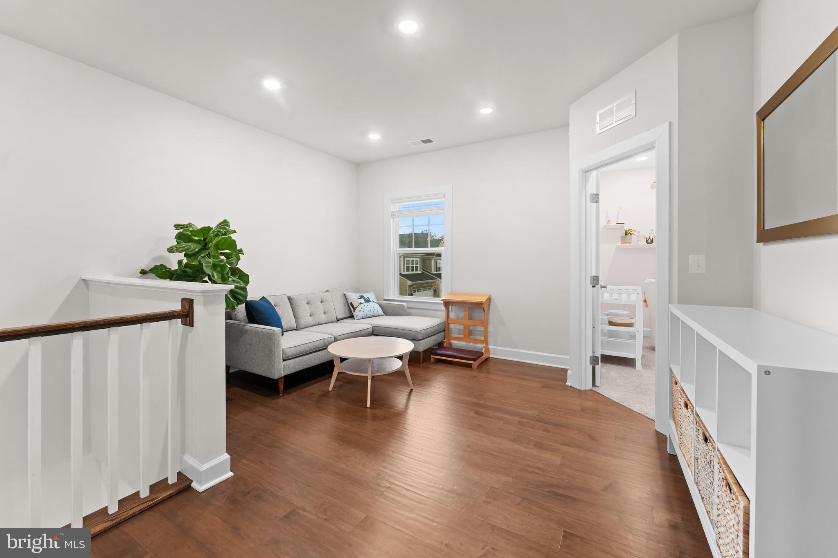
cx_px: 419
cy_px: 279
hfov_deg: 101.9
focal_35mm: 15
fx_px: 340
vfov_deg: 78.8
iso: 500
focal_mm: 14.6
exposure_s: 1/10
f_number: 8
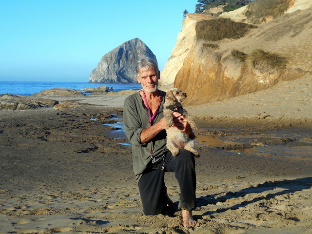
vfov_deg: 24.8
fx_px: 532
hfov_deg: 32.7
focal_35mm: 59
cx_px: 156
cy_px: 117
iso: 80
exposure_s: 1/250
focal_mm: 10.5
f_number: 5.1
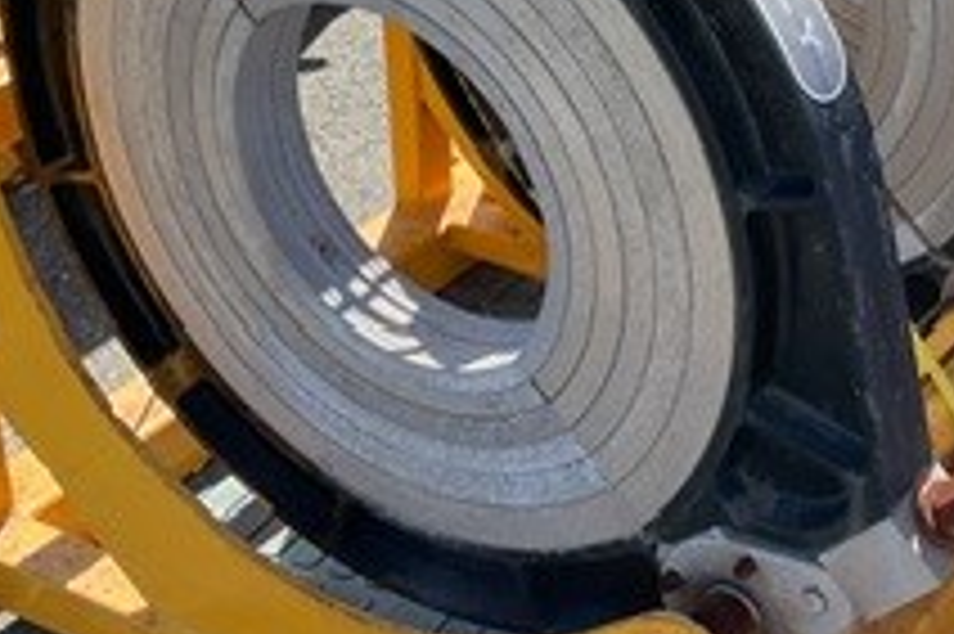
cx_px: 774
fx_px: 2410
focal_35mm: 91
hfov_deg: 22.1
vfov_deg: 14.9
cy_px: 148
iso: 16
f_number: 1.8
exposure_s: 1/749
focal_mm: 3
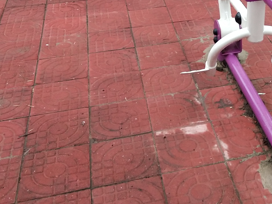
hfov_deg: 27.7
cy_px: 15
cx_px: 232
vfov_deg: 21.1
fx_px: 534
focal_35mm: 68
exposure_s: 1/33.3
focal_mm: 3.69
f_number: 2.2
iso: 500
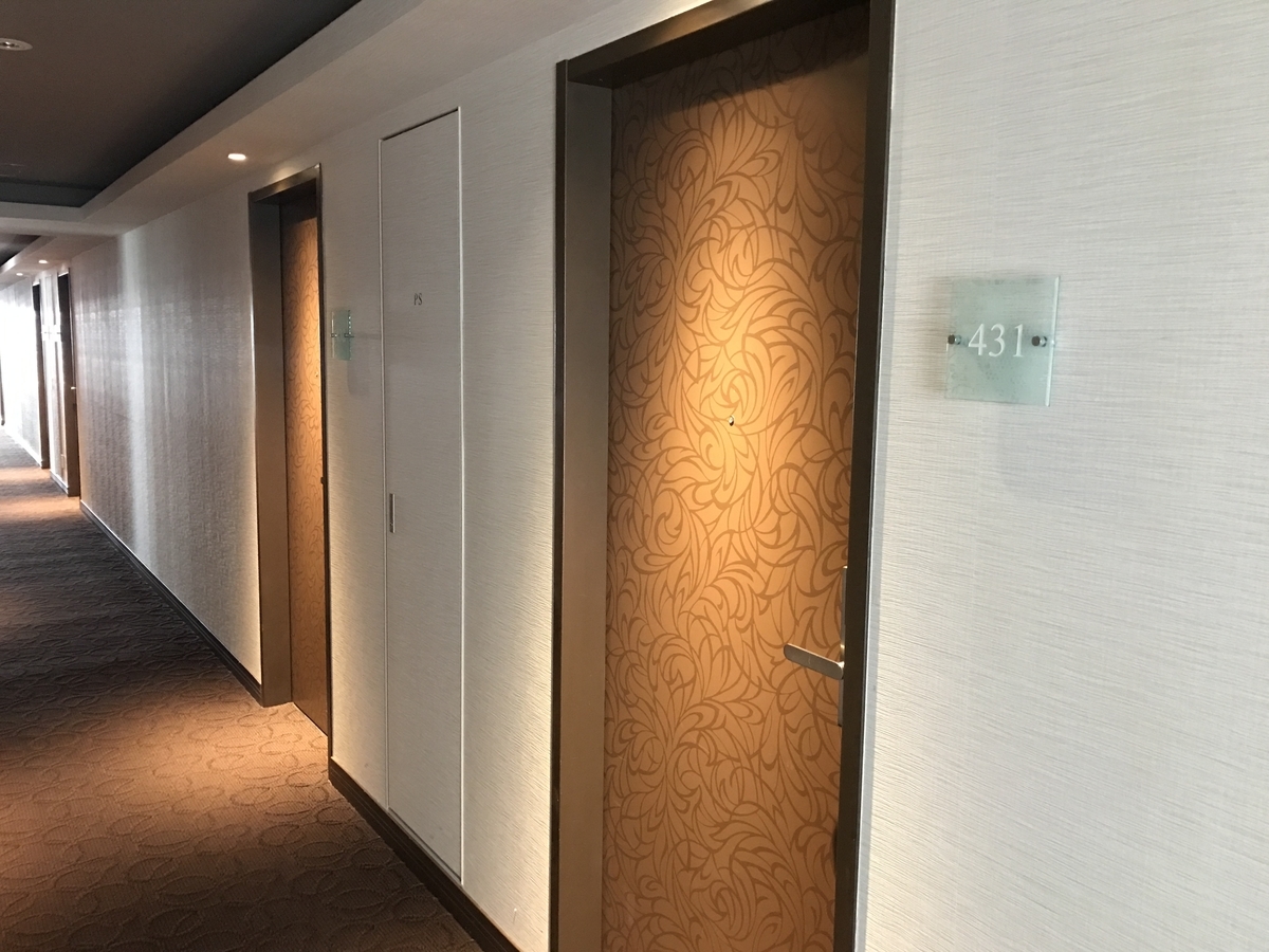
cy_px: 476
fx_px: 1026
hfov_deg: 63.4
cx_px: 634
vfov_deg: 49.7
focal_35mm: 28
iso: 80
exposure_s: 1/5
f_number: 1.8
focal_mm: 3.99
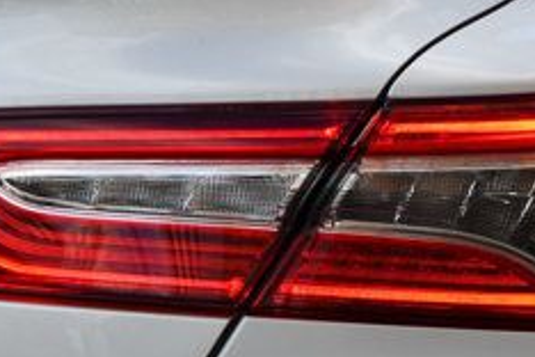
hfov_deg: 5.1
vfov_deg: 3.4
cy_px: 283
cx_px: 336
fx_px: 5974
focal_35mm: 402
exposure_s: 1/250
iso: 200
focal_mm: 98
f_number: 5.6
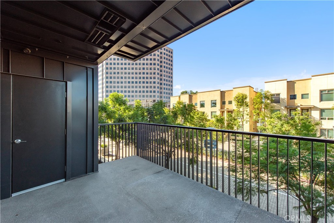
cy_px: 112
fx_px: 130
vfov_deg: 81.2
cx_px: 167
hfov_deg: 104.2
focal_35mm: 14
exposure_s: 1/250
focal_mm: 14
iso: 280
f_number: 8
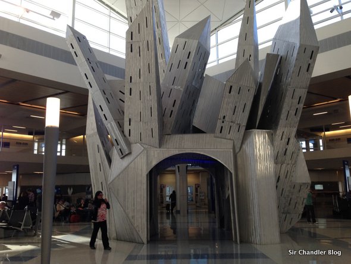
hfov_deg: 55.3
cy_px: 132
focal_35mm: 33
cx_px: 176
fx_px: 335
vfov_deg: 43.0
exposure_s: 1/120
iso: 80
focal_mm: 4.13
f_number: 2.4
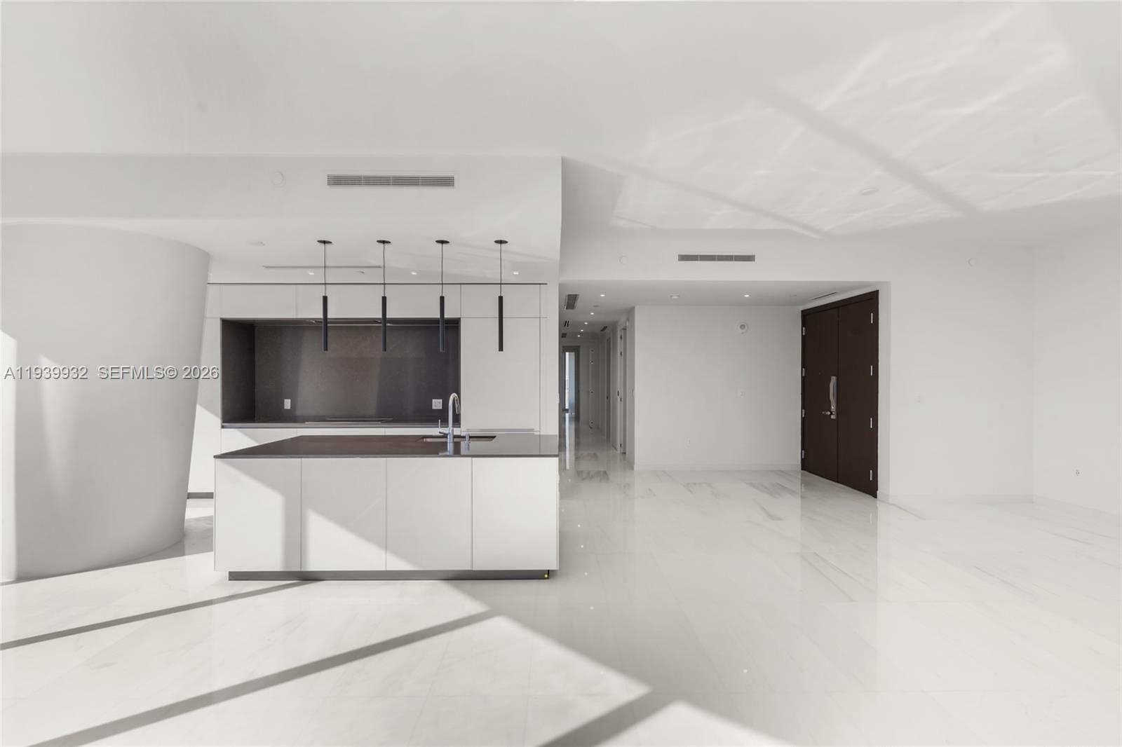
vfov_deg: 73.7
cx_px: 561
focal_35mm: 16
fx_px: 499
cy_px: 374
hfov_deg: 96.7
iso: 250
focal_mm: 16
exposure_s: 1/60
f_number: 13
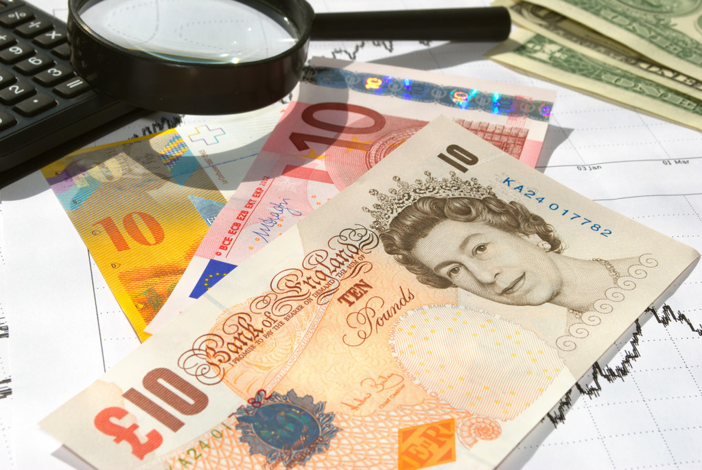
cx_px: 351
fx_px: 1611
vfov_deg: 16.6
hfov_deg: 24.6
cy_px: 235
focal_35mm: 82
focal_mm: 55
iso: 100
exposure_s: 1/200
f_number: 16
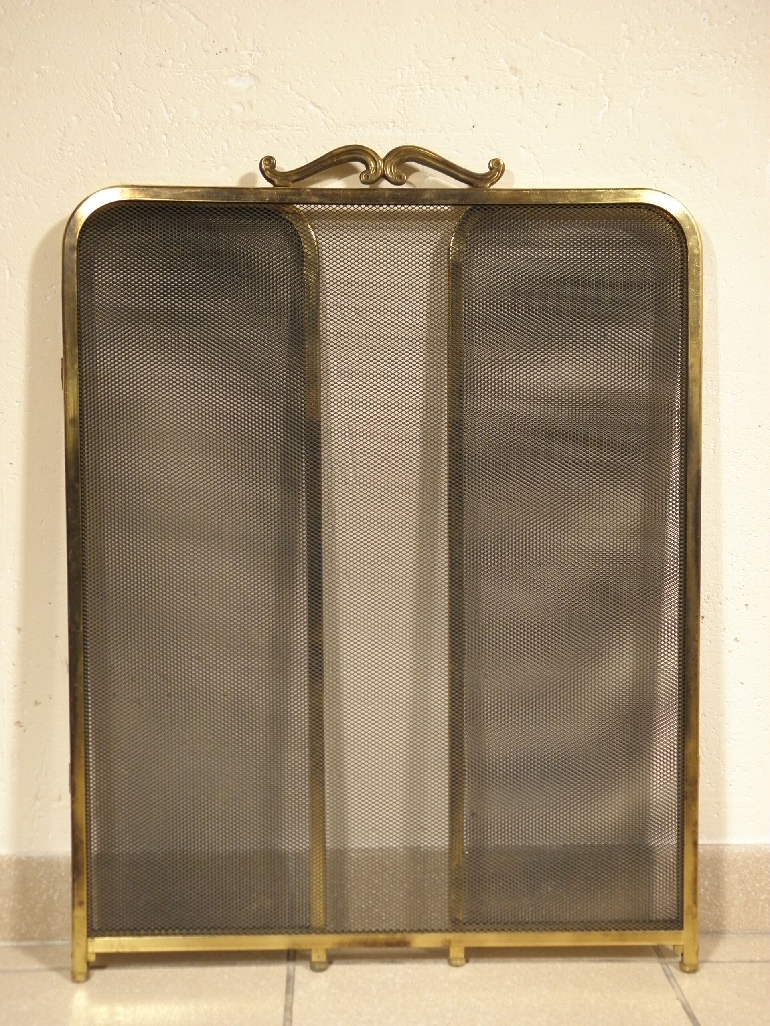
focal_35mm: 44
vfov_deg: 42.9
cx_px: 385
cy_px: 513
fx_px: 1305
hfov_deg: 32.9
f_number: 3.9
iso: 200
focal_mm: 7.9
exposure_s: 1/15
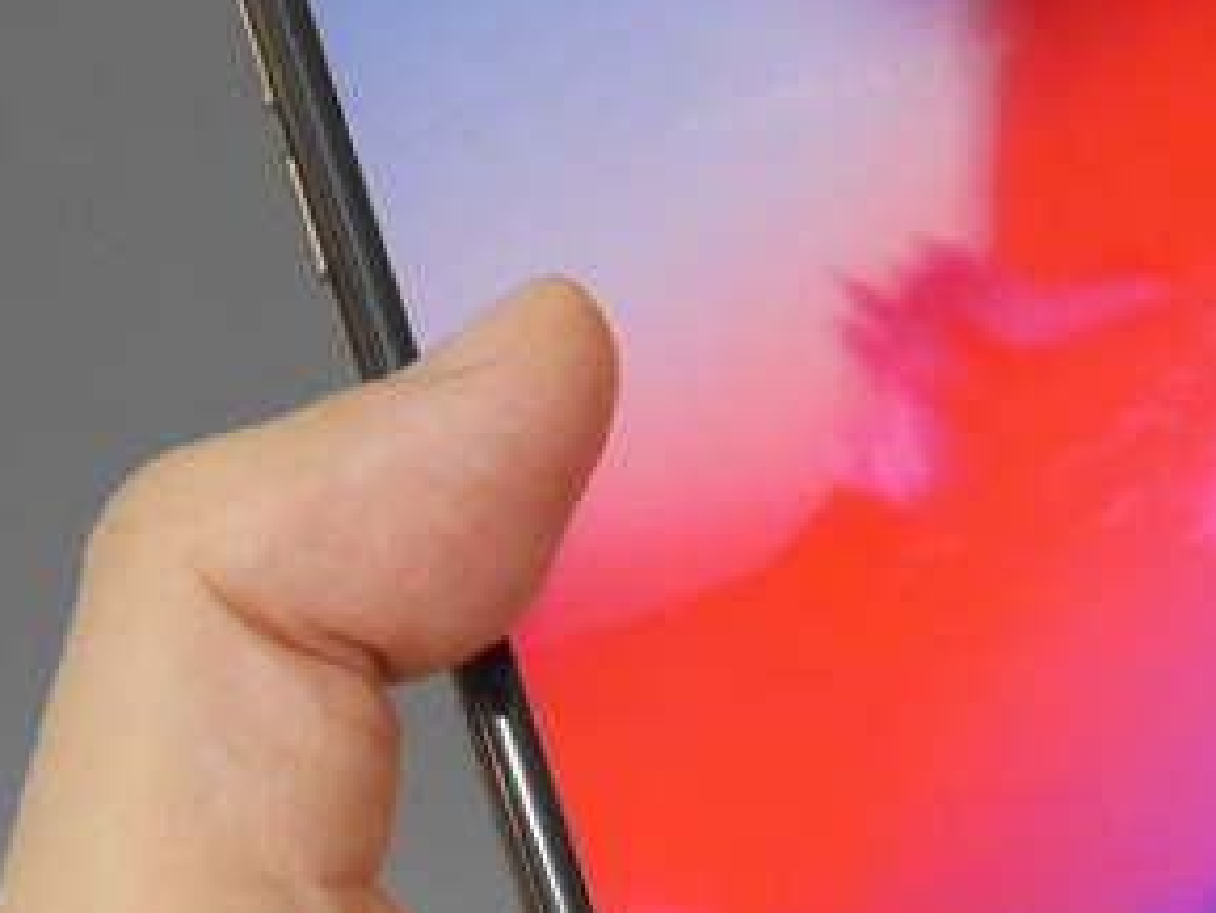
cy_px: 551
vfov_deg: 11.2
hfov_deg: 14.7
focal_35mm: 133
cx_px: 1035
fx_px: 4674
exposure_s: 1/60
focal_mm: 24
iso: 1250
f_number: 4.9
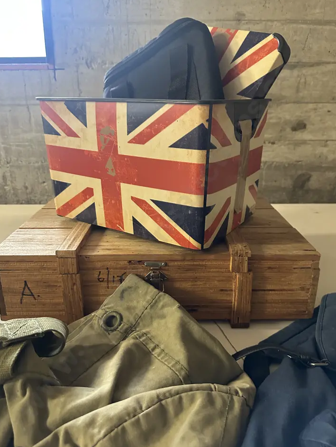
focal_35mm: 26
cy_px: 223
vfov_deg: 67.3
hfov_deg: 53.1
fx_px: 336
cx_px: 171
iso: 640
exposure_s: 1/50
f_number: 1.78
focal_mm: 6.86
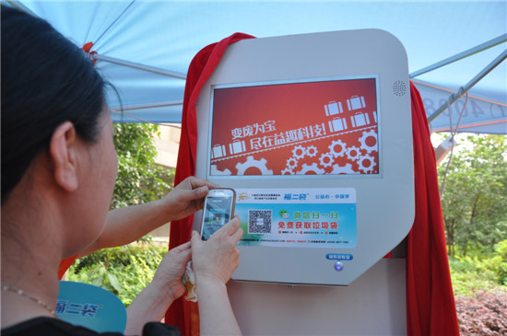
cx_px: 254
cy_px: 168
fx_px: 380
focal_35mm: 27
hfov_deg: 67.5
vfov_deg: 47.8
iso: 400
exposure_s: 1/80
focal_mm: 18
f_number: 4.5
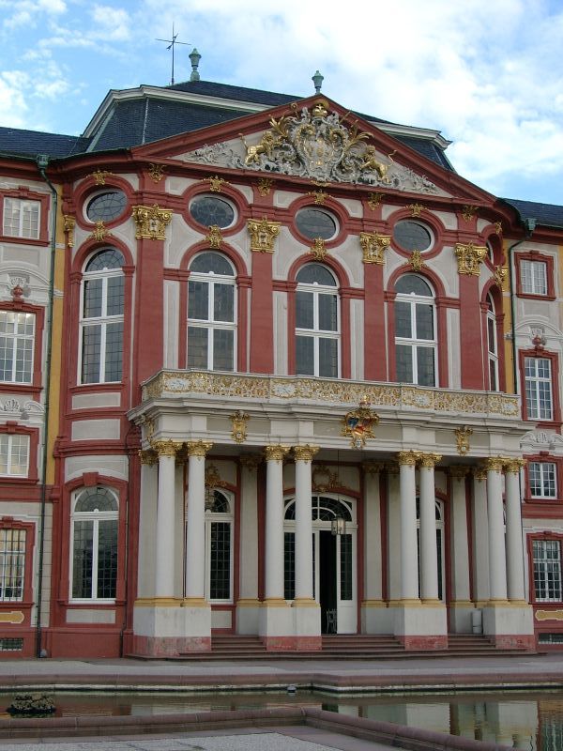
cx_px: 282
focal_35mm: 53
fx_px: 1149
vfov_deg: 36.2
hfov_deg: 27.5
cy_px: 376
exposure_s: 1/193
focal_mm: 11.05
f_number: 4
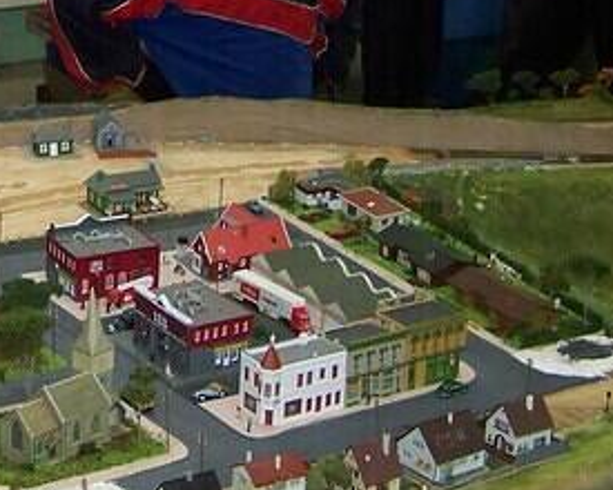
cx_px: -13
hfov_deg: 17.3
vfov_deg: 14.1
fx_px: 1959
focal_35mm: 108
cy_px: 27
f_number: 2.8
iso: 200
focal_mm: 6.3
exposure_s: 1/50
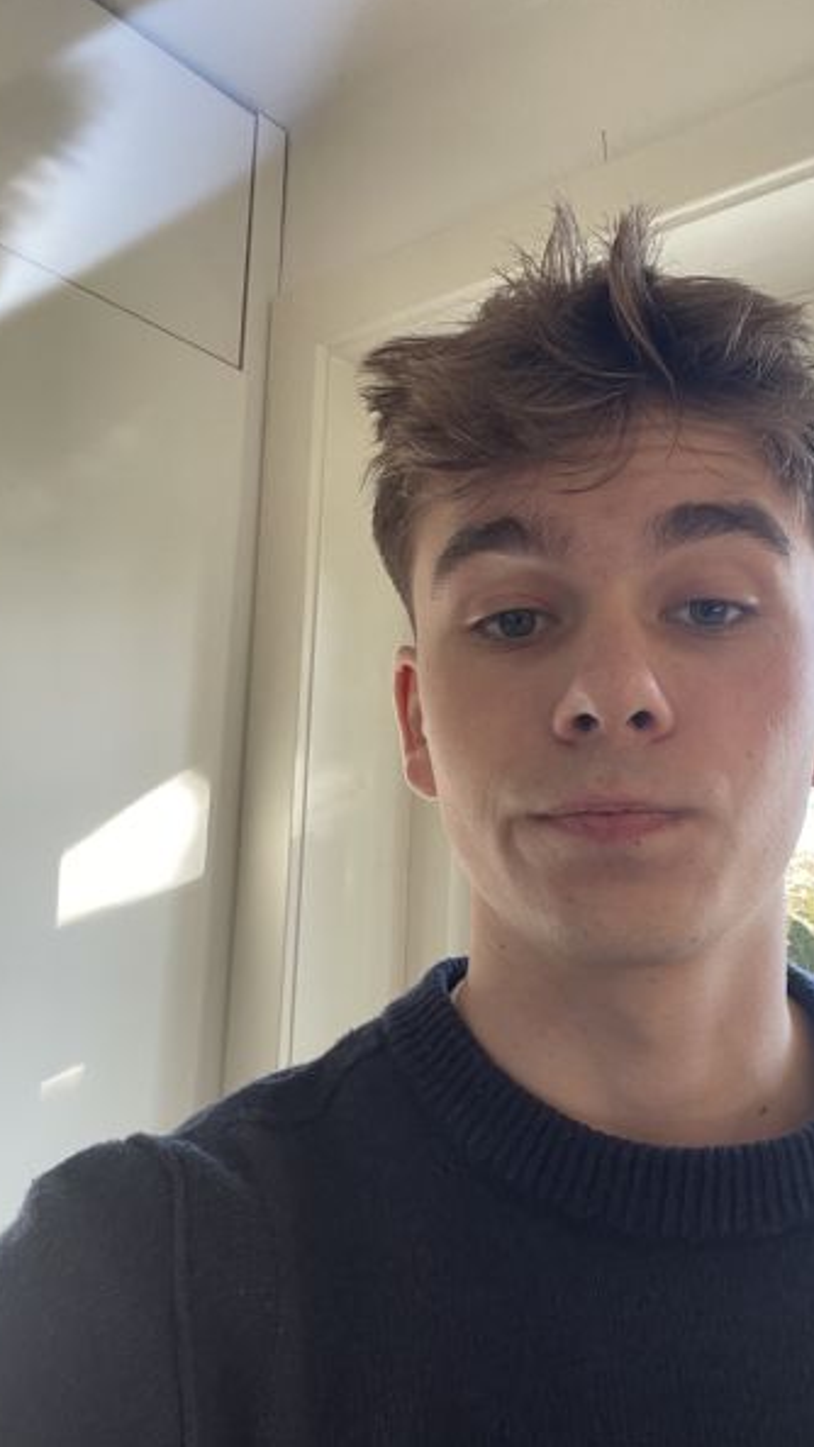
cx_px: 473
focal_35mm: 33
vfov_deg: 59.5
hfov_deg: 35.5
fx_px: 1267
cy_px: 721
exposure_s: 1/76
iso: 100
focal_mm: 2.71
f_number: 2.2
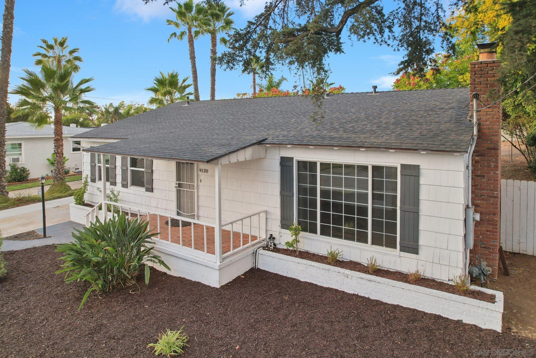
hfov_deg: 78.6
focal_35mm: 22
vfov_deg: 57.2
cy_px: 179
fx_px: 328
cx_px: 268
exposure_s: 1/100
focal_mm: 8.4
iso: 100
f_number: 2.8
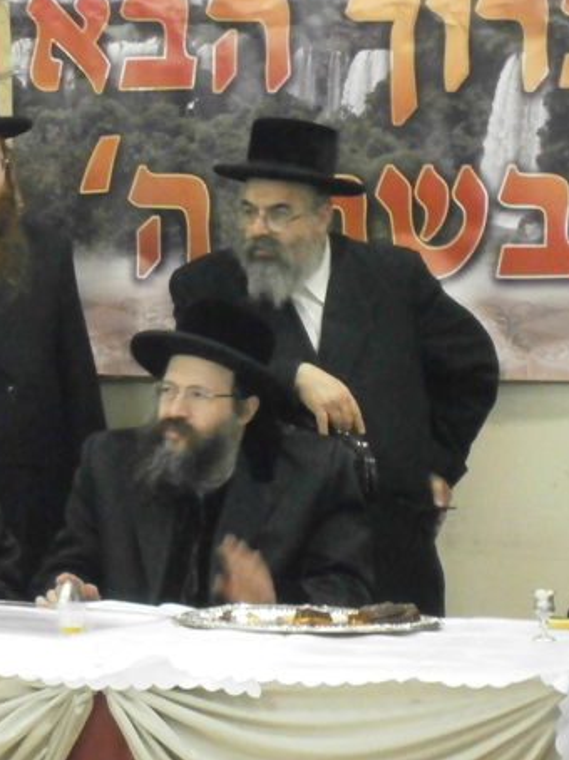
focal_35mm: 178
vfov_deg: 11.1
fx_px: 3905
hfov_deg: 8.3
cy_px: 300
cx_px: 45
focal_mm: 17.8
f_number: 5.4
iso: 1250
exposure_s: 1/15
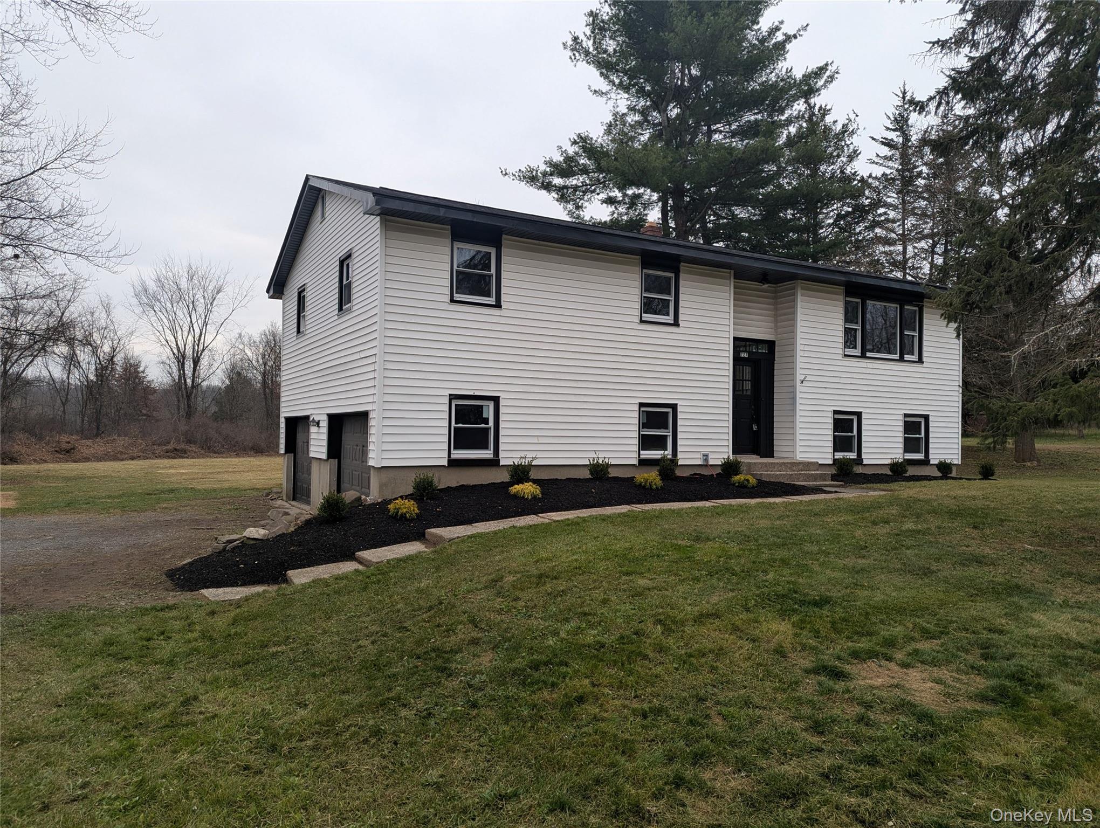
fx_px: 764
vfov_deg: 56.9
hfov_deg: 71.5
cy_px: 414
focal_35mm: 24
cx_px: 550
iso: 45
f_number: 1.85
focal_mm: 6.81
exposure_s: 1/406
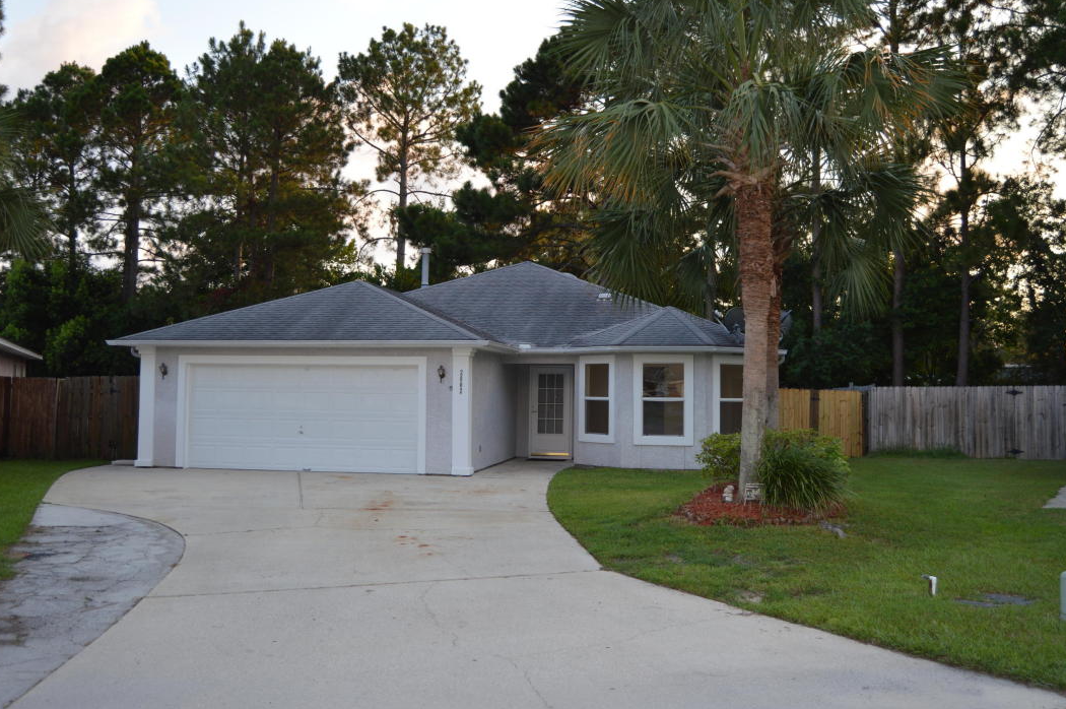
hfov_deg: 57.3
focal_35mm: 33
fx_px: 976
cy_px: 320
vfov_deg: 39.9
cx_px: 541
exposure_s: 1/125
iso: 110
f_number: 4
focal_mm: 20
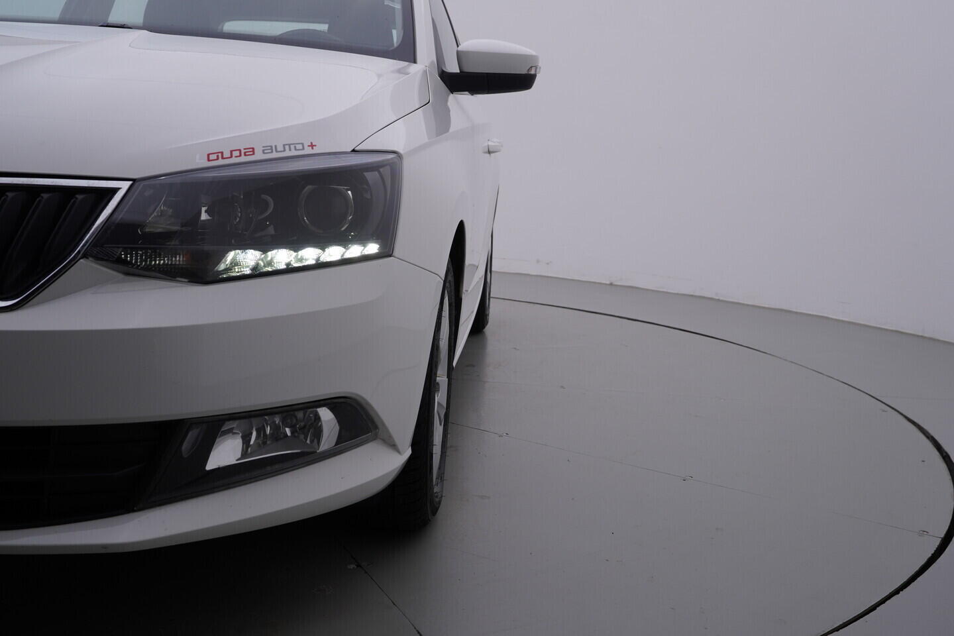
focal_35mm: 36
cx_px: 477
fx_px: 954
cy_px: 318
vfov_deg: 36.9
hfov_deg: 53.1
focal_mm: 24
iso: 125
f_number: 5
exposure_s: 1/125
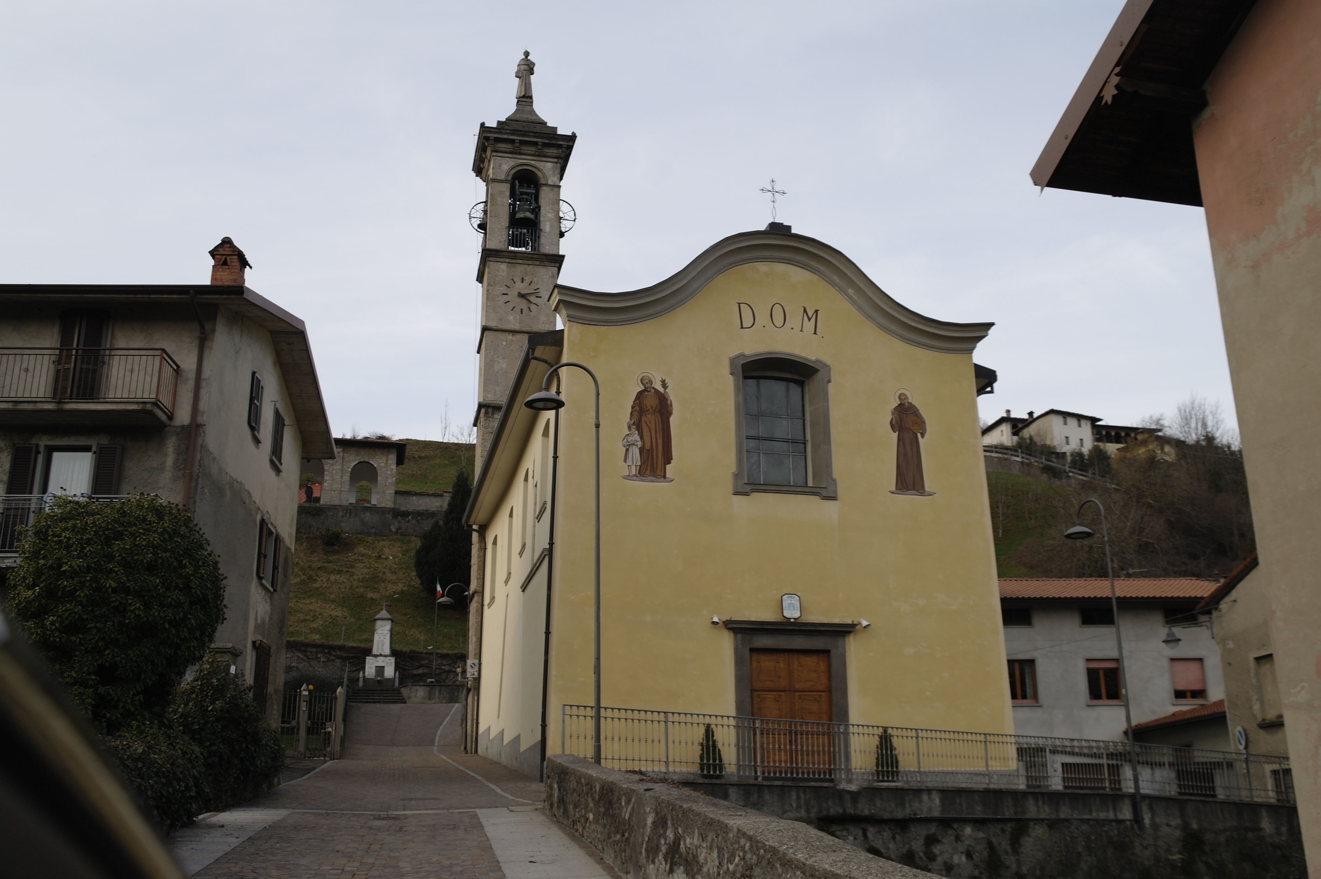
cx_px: 660
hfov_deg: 53.2
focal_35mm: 36
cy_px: 440
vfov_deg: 36.8
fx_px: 1320
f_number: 7.1
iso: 100
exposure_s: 1/50
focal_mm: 24
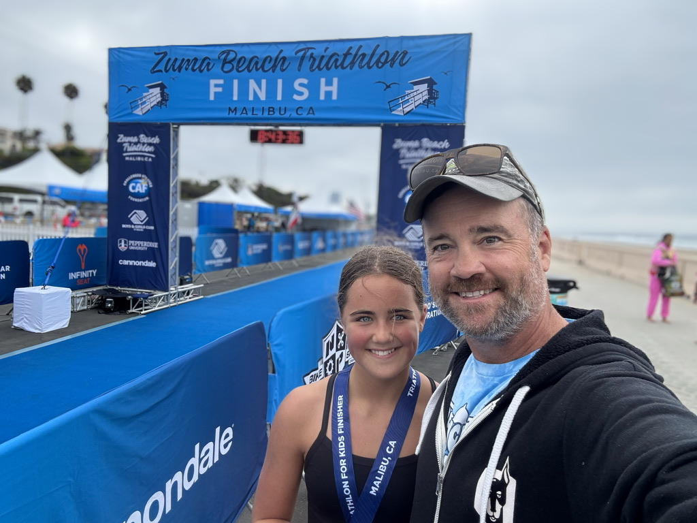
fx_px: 463
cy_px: 262
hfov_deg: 73.9
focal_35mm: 23
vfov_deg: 58.9
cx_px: 348
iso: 25
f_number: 1.9
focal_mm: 2.69
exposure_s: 1/203
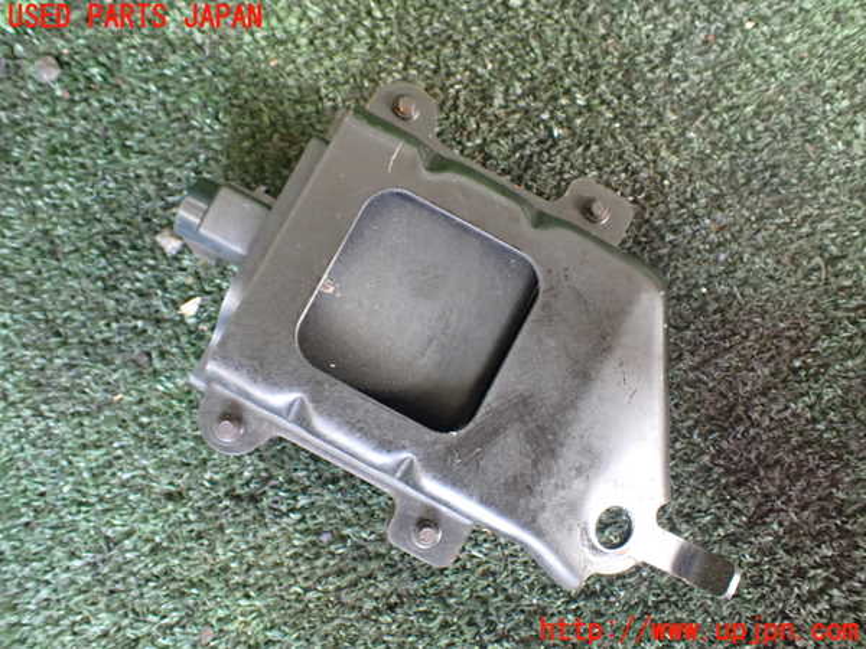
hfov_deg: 60.0
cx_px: 433
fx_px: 751
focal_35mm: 30
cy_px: 324
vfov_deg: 46.8
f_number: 2.3
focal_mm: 5.4
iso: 800
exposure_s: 1/50
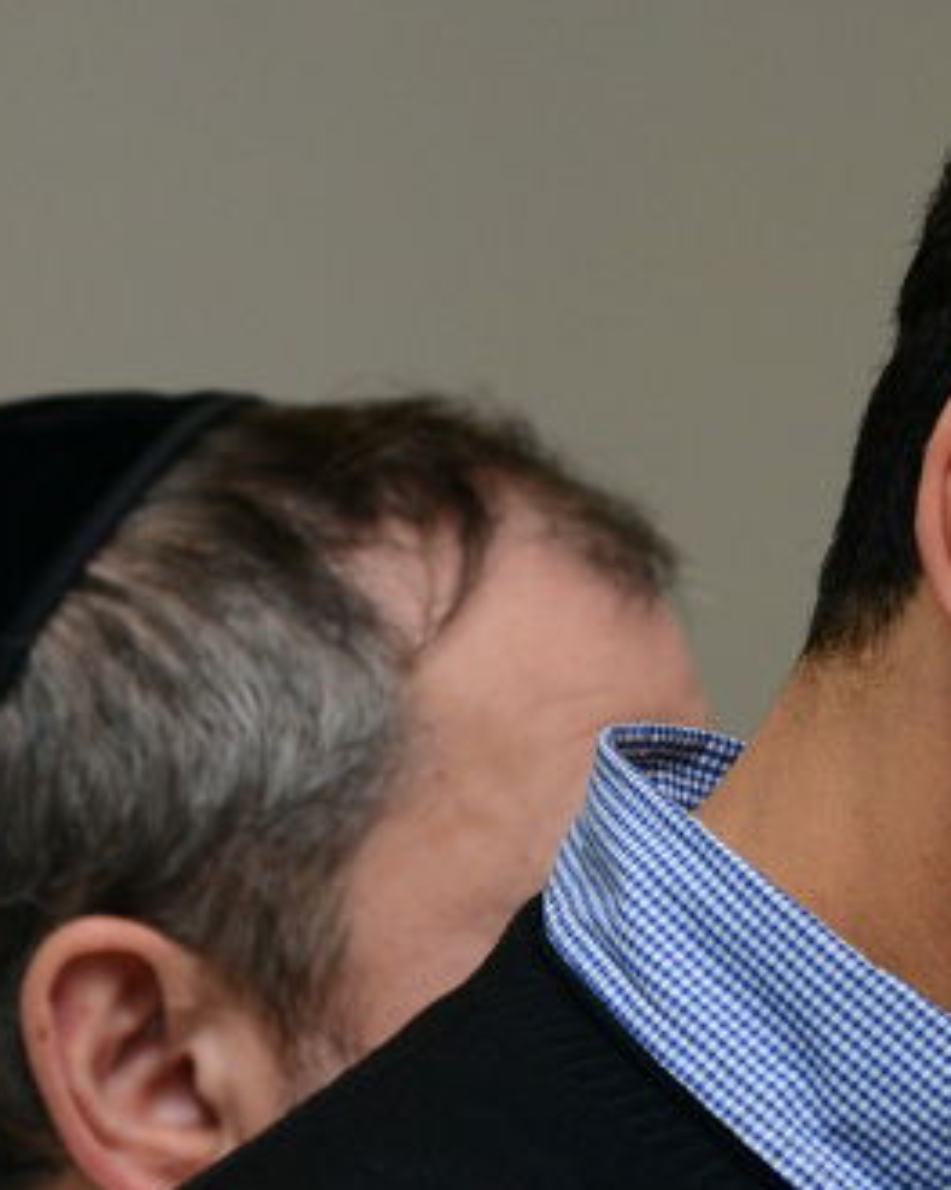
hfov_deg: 4.4
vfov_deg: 5.5
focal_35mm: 351
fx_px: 12355
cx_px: 1280
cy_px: 877
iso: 1250
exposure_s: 1/100
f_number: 5.6
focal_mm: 120
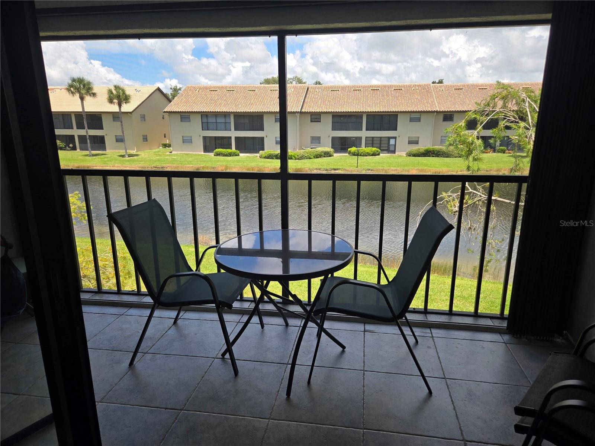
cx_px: 298
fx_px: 395
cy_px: 223
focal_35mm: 23
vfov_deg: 58.9
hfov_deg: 73.9
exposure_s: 1/634
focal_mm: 5.4
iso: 25
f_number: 1.8
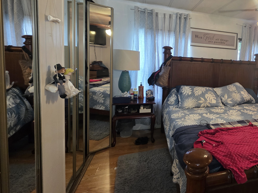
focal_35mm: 22
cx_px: 213
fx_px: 164
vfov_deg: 60.4
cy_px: 74
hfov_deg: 67.8
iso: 400
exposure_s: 1/60
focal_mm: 2.2
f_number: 1.9
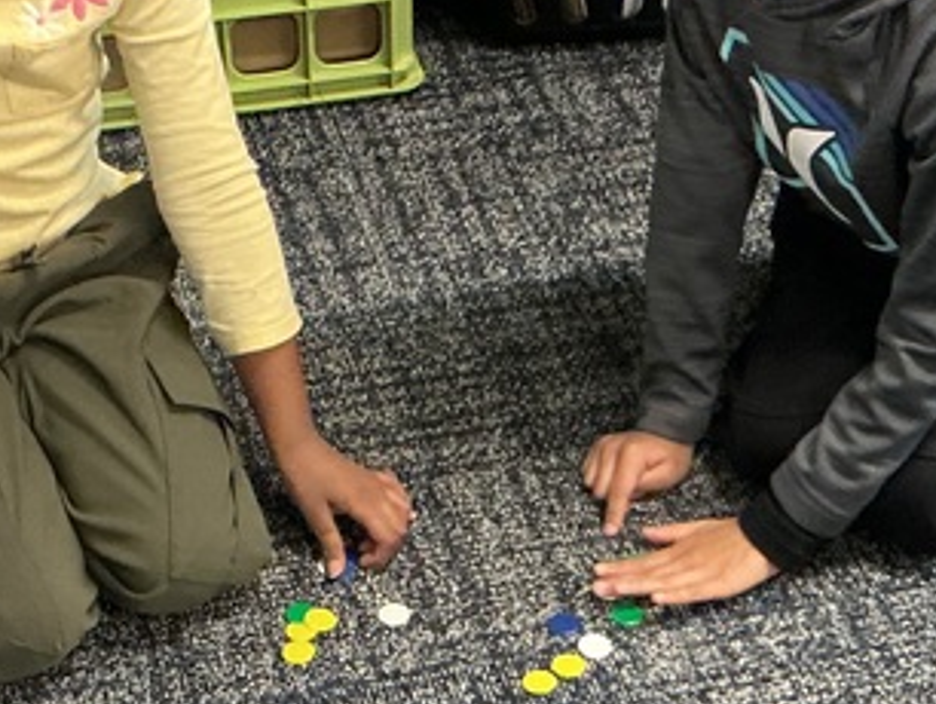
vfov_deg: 15.2
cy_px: 493
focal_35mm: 97
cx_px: 425
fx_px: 2625
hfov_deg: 20.2
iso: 320
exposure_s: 1/40
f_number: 1.8
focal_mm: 3
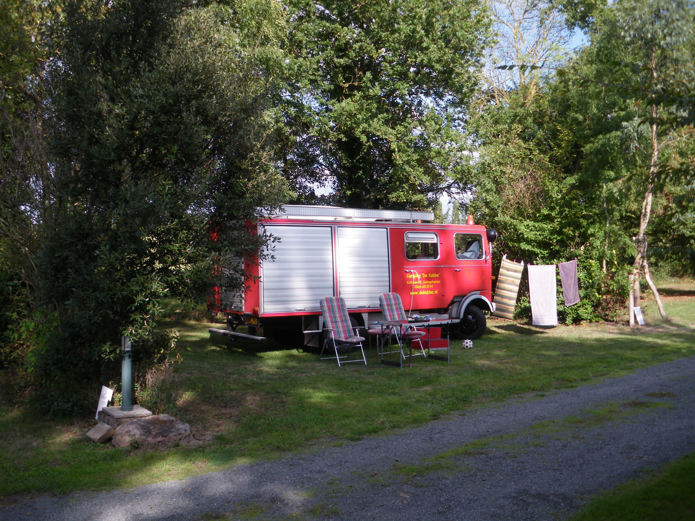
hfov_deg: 51.4
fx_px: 723
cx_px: 348
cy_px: 260
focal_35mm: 36
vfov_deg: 39.7
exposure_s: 1/250
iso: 64
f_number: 3.5
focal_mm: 6.3
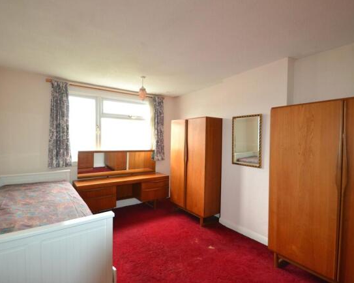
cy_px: 141
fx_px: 178
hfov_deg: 89.7
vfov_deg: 76.9
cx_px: 179
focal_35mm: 17
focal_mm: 10
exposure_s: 1/60
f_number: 3.5
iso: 1250
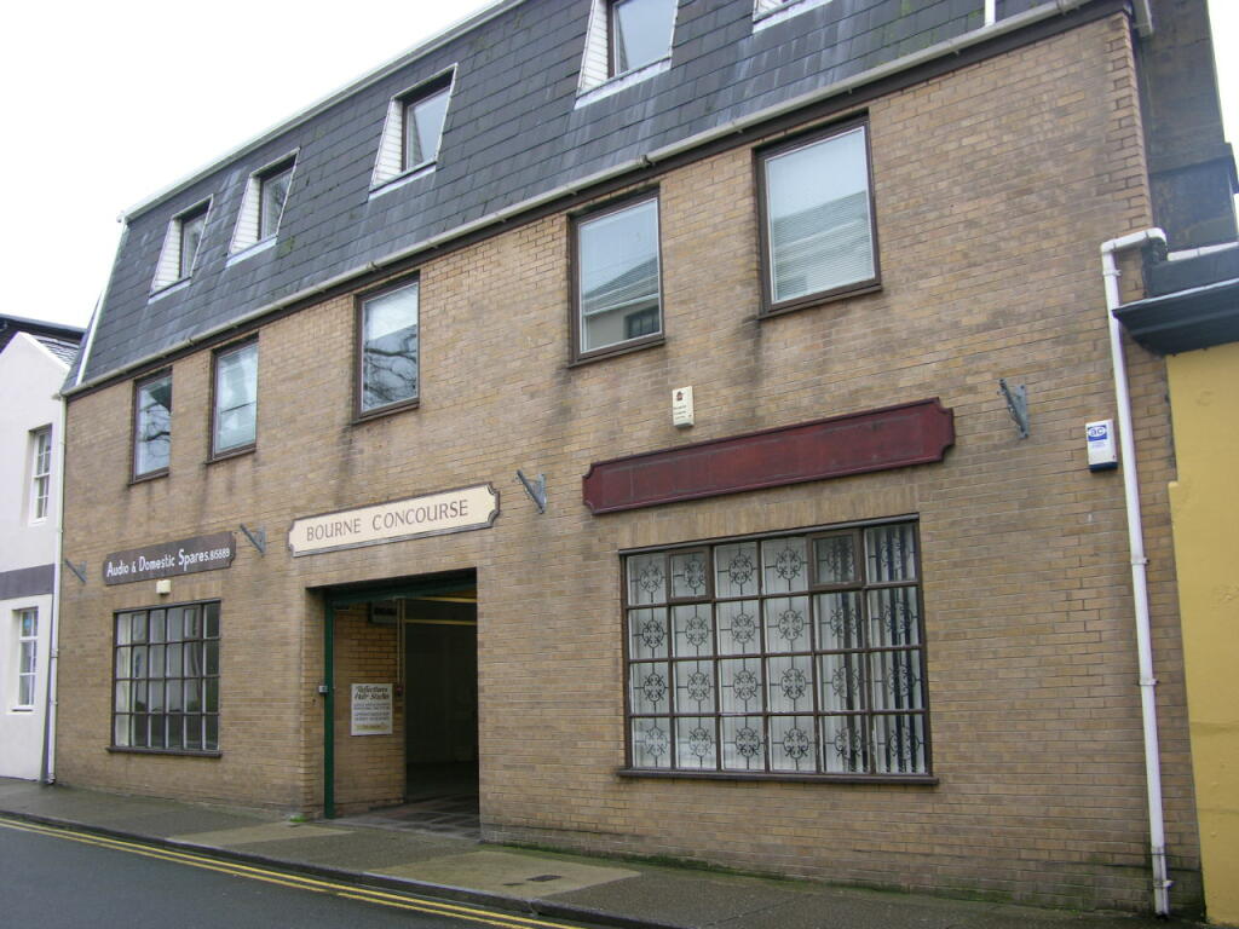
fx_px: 1253
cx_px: 620
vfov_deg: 40.7
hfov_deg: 52.6
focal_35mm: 35
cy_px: 464
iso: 50
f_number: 2.8
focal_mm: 8.9
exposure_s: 1/30.1
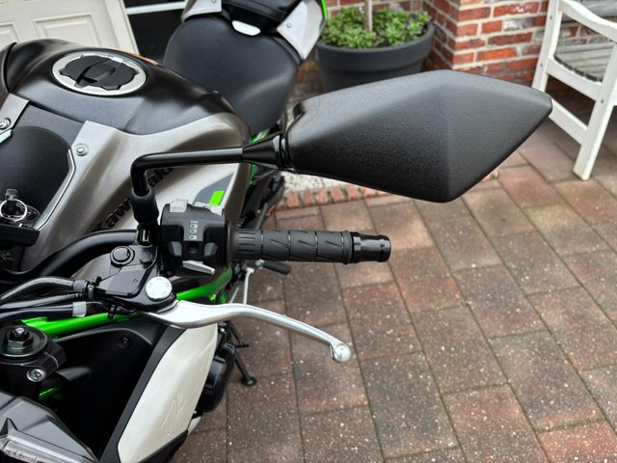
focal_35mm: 26
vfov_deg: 53.1
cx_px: 308
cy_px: 232
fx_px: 463
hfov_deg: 67.3
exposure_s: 1/121
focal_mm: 5.96
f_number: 1.6
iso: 100
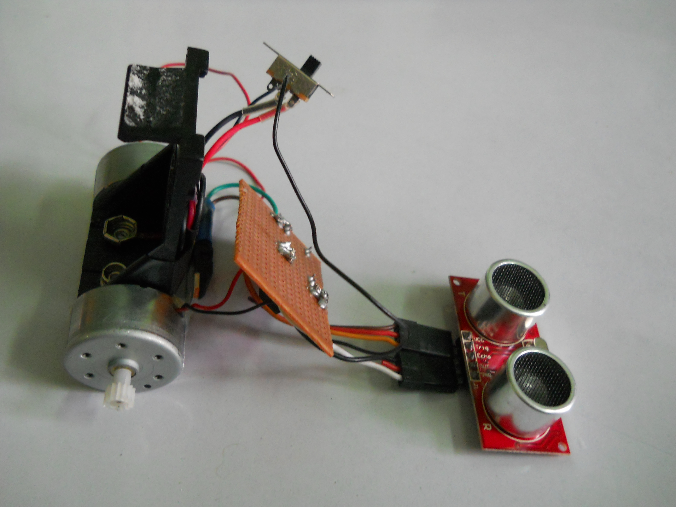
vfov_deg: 35.1
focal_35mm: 41
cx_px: 338
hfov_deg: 45.8
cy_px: 254
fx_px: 801
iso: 400
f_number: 3.1
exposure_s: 1/25
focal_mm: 6.72
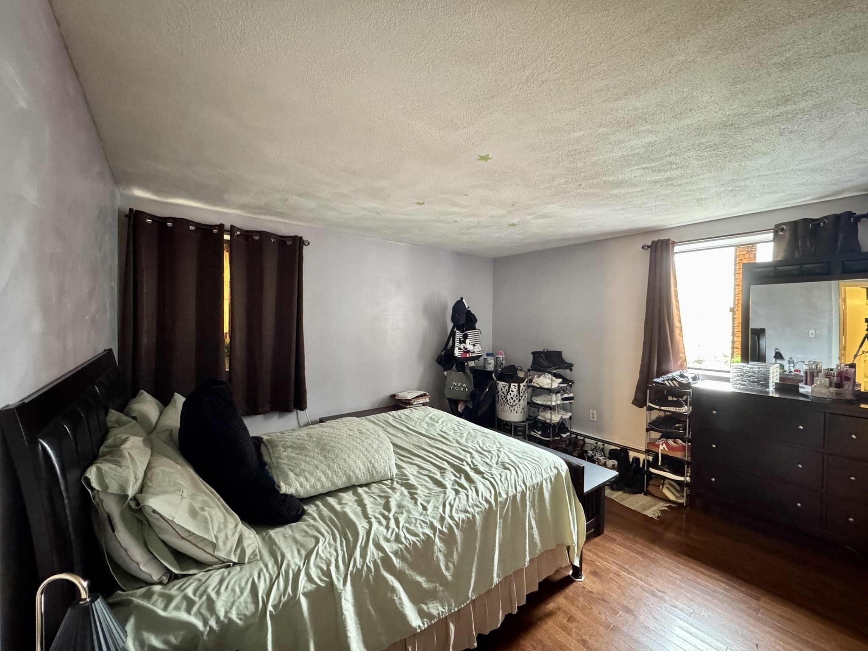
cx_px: 434
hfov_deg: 102.1
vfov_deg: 85.7
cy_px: 326
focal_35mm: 14
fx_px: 351
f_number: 2.2
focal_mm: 2.22
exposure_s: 1/30
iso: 1600
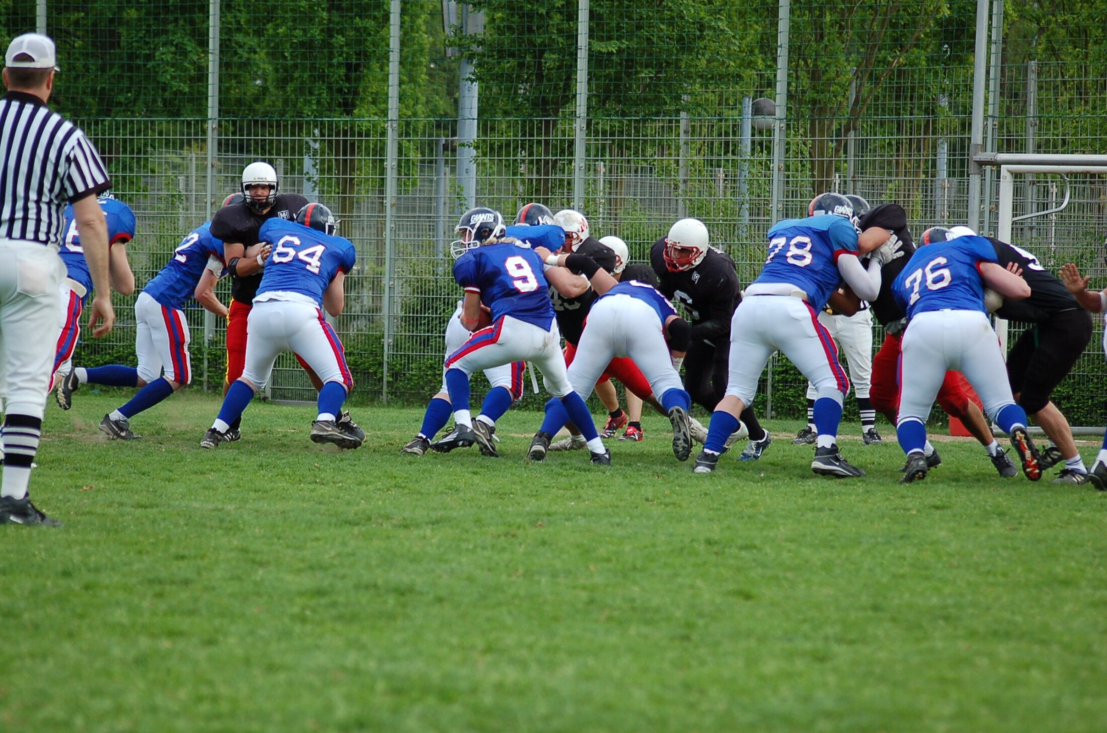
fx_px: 5525
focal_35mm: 180
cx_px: 554
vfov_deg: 7.6
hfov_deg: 11.4
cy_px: 366
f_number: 4.2
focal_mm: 120
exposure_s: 1/1000
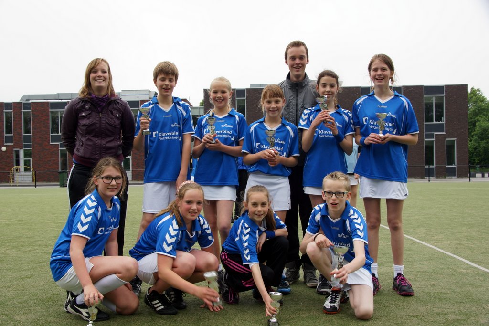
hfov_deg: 49.5
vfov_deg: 34.2
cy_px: 163
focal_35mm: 39
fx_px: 530
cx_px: 244
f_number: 9
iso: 100
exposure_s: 1/50
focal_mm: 26
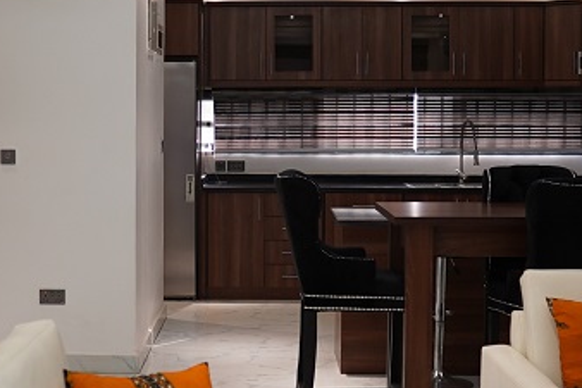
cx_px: 201
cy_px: 162
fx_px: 1147
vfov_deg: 19.2
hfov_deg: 28.3
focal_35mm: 71
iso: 200
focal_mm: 16
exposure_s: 1/100
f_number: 1.4
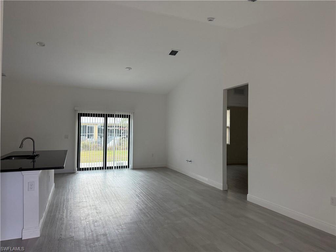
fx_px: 233
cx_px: 168
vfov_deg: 56.8
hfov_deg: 71.6
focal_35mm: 24
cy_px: 126
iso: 200
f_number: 1.78
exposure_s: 1/230
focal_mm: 6.76
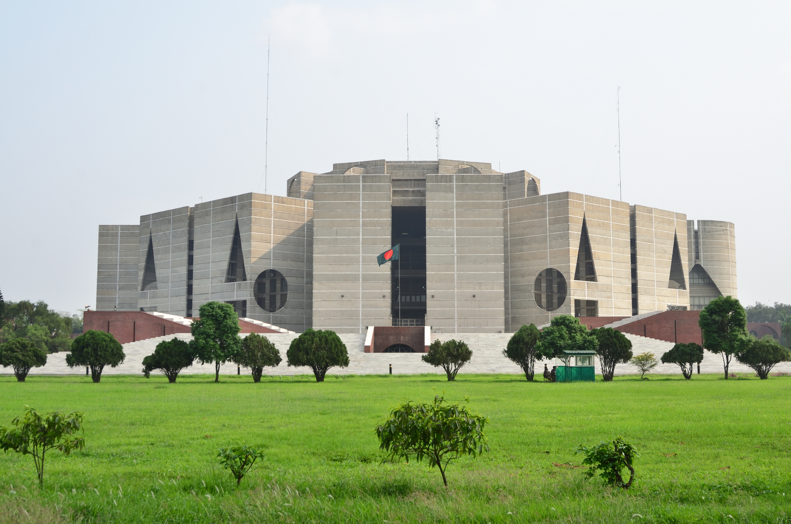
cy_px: 262
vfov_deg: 29.7
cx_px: 396
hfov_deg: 43.7
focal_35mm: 45
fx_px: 987
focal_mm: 30
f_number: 8
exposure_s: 1/320
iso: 250
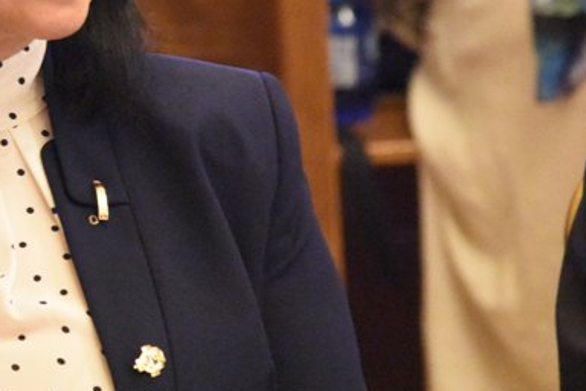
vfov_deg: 4.9
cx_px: -75
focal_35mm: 280
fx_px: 4557
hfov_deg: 7.3
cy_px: 40
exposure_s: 1/80
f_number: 4.5
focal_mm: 105
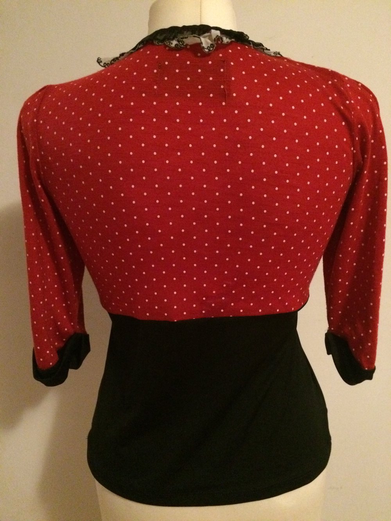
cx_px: 196
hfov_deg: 48.2
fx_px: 437
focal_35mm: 29
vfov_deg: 61.7
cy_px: 260
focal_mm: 4.15
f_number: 2.2
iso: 500
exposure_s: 1/17
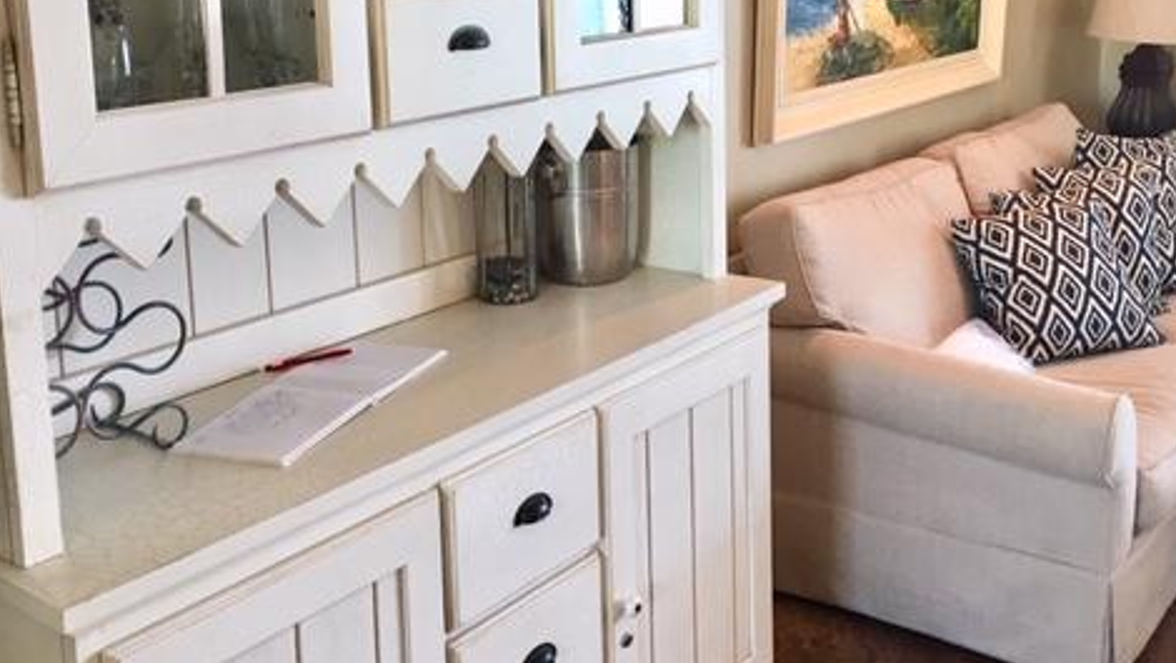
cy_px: 148
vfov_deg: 27.3
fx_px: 1342
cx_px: 596
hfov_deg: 47.3
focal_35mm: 43
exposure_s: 1/30
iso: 64
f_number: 2.2
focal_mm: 4.15
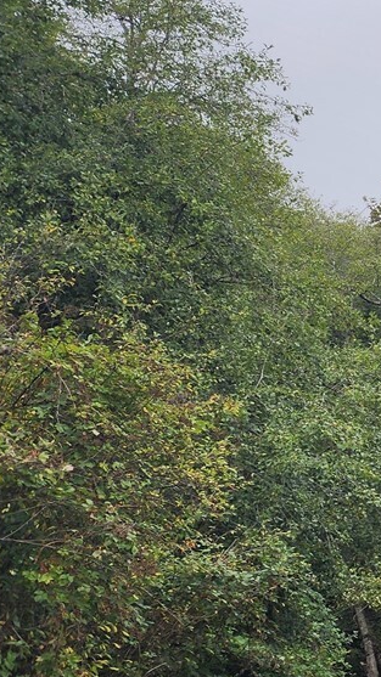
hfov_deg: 13.0
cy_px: 436
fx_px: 1294
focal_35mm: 72
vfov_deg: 29.2
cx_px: 901
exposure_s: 1/397
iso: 12
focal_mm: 6.4
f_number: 1.8
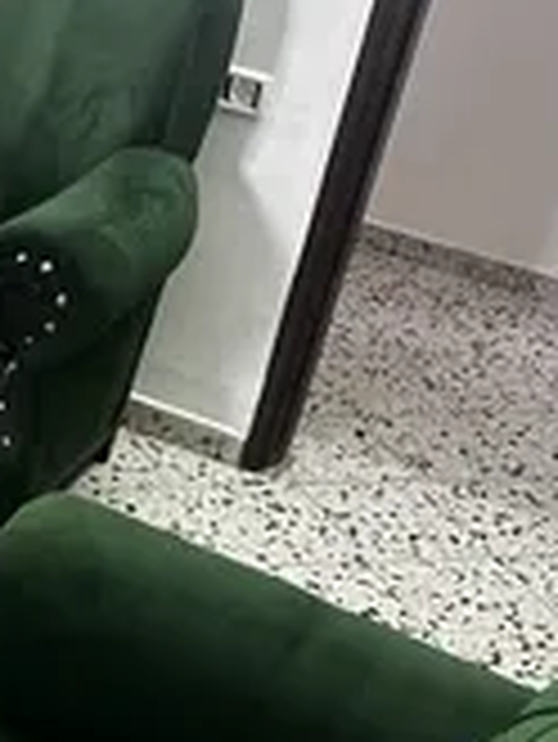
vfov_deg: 29.5
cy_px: 661
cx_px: -58
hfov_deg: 22.0
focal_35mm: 63
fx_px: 1352
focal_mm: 5.7
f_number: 1.5
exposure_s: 1/50
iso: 160
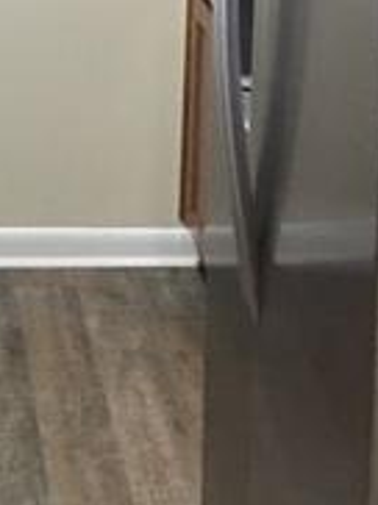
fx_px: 1489
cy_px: -6
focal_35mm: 102
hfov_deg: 14.0
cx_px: -97
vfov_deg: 18.7
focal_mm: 4.15
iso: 100
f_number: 2.2
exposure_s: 1/15
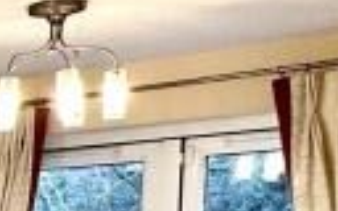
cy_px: 388
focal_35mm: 119
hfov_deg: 13.1
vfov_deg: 10.3
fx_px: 1096
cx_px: -478
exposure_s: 1/100
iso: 64
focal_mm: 2.22
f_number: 2.2
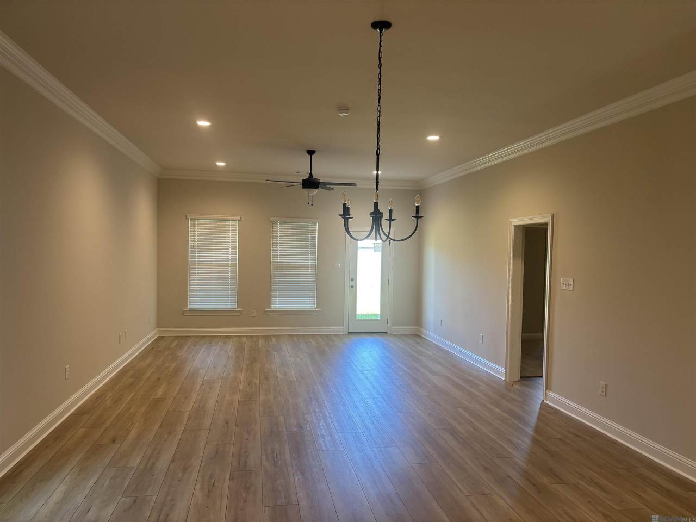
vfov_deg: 53.1
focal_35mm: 26
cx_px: 348
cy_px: 261
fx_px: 523
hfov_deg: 67.3
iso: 80
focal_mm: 5.96
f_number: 1.6
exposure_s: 1/60
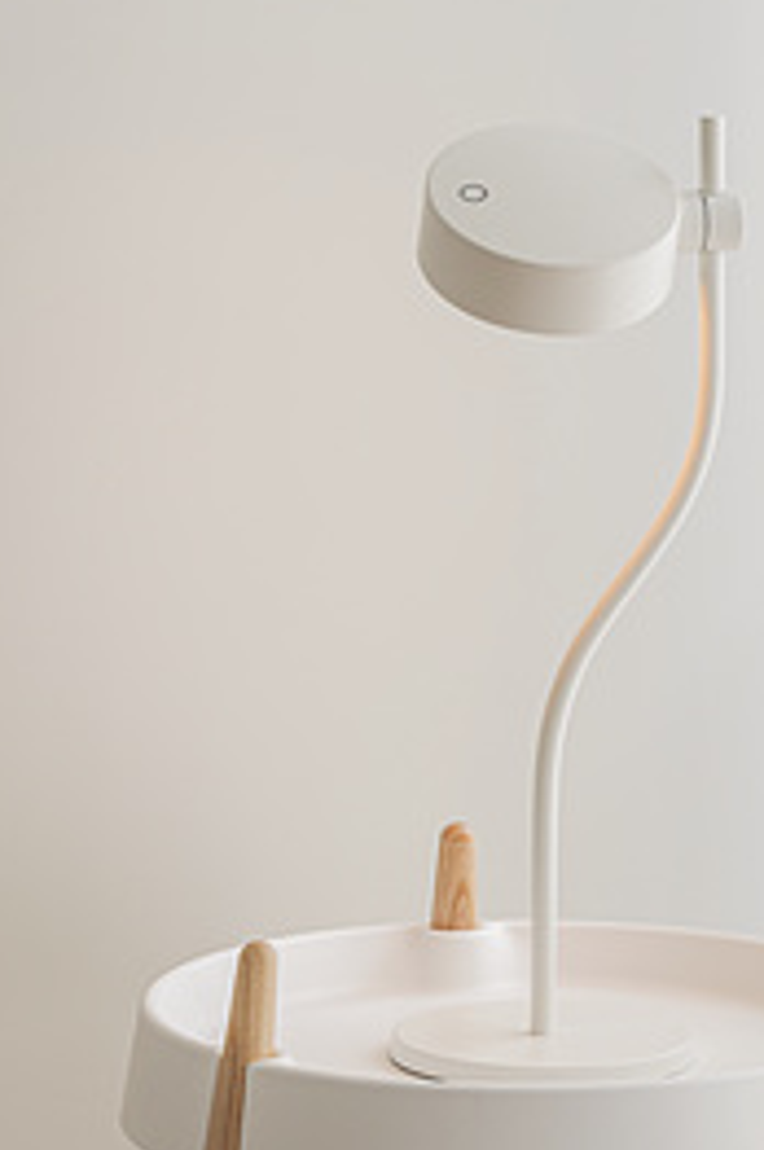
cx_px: 514
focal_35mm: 232
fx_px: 7404
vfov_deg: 8.9
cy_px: 678
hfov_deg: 5.9
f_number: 10
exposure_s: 1/2
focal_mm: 70
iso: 100
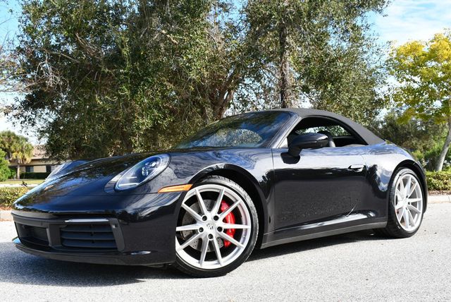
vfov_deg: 36.9
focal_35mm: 36
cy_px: 151
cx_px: 226
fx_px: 451
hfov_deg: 53.1
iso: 200
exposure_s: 1/250
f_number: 6.3
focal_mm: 18
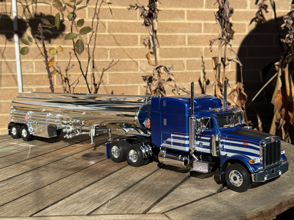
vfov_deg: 30.3
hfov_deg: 39.7
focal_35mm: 48
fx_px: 408
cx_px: 147
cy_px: 110
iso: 64
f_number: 1.78
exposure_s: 1/5208
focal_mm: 6.76
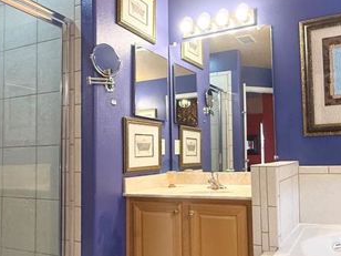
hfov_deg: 55.9
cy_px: 140
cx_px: 220
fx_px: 315
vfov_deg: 44.1
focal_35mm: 32
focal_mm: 2.22
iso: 400
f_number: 2.2
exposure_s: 1/120
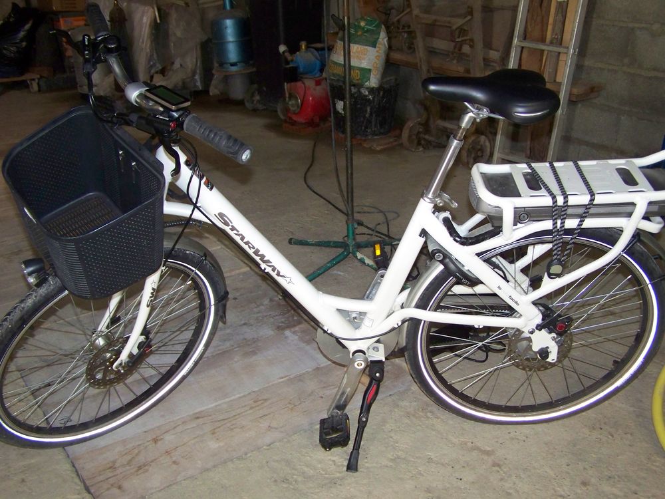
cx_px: 332
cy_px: 250
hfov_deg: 49.0
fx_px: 730
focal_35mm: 38
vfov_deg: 37.7
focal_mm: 6.3
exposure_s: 1/30
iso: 200
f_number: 2.8
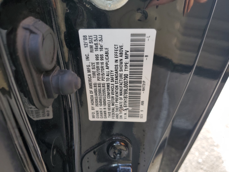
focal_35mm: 26
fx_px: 172
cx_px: 114
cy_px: 86
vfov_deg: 53.1
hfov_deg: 67.3
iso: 51
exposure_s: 1/60.2
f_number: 1.5
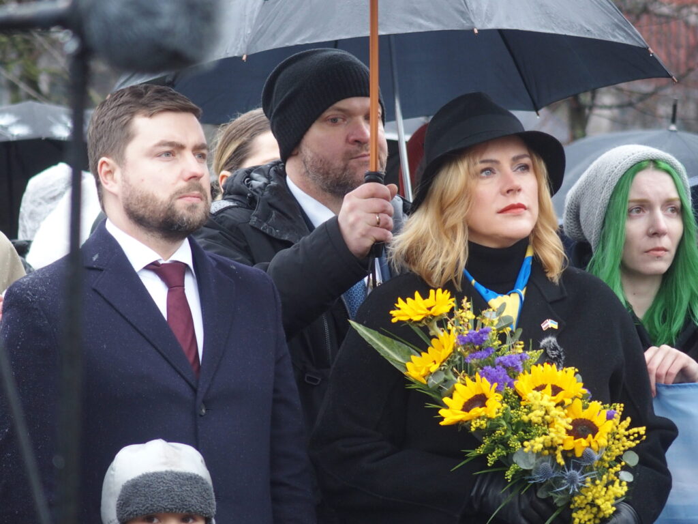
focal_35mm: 300
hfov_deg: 6.6
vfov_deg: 5.0
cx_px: 349
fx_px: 6049
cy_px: 262
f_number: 2.8
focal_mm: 64.3
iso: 400
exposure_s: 1/125
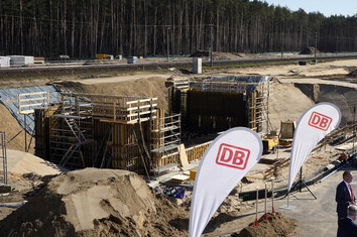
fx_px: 505
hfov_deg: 38.9
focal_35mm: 51
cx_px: 197
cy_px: 99
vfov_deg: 26.4
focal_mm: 40
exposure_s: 1/250
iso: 100
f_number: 9
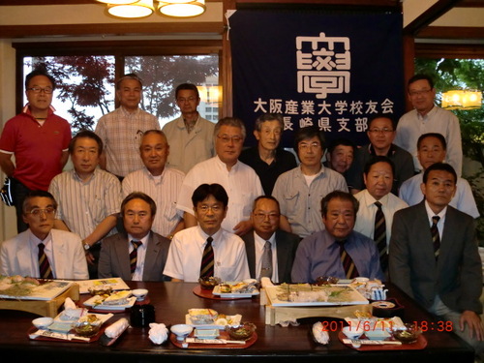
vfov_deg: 40.7
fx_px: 489
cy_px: 182
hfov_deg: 52.6
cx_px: 242
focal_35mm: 35
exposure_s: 1/30
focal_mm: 6.3
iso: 400
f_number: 3.1
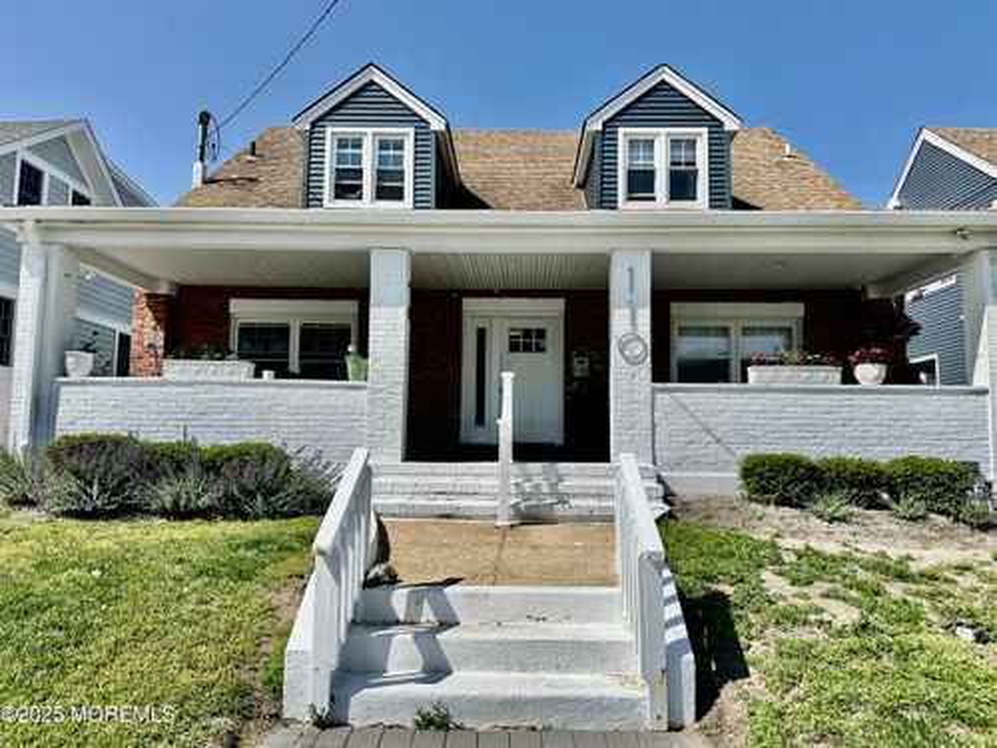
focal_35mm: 24
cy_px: 374
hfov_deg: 71.6
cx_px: 498
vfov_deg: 56.8
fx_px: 691
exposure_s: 1/7576
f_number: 1.78
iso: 80
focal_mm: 6.86
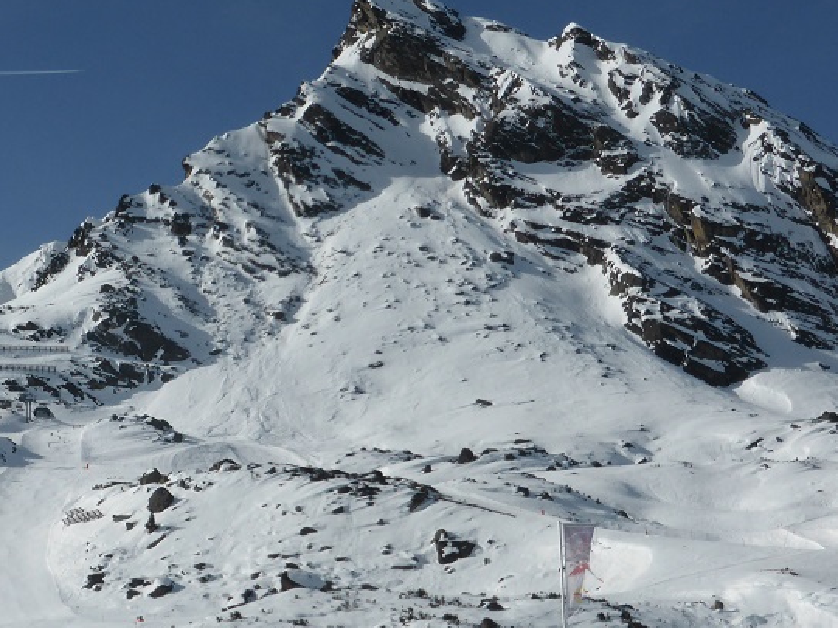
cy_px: 405
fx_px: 2251
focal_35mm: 93
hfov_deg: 20.7
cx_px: 98
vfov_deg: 15.9
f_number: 5
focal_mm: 8.5
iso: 100
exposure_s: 1/2000
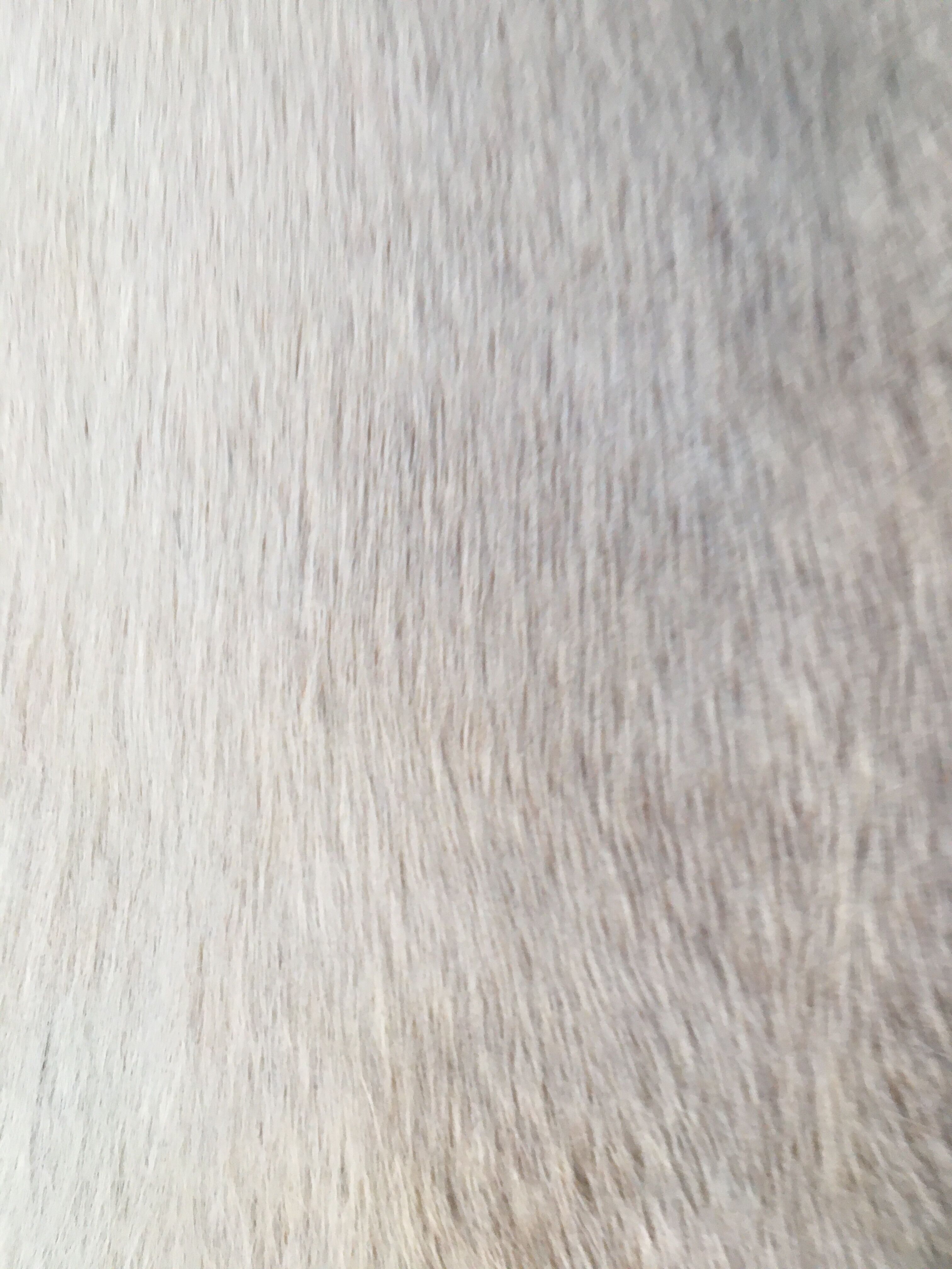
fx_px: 1063
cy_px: 634
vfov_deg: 61.7
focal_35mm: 29
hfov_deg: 48.2
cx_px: 476
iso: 40
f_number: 2.2
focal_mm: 4.15
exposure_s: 1/33
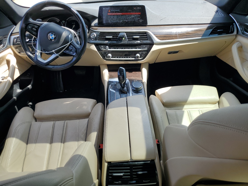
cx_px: 124
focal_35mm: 26
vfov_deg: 53.1
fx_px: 186
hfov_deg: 67.3
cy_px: 93
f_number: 1.5
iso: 50
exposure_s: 1/625
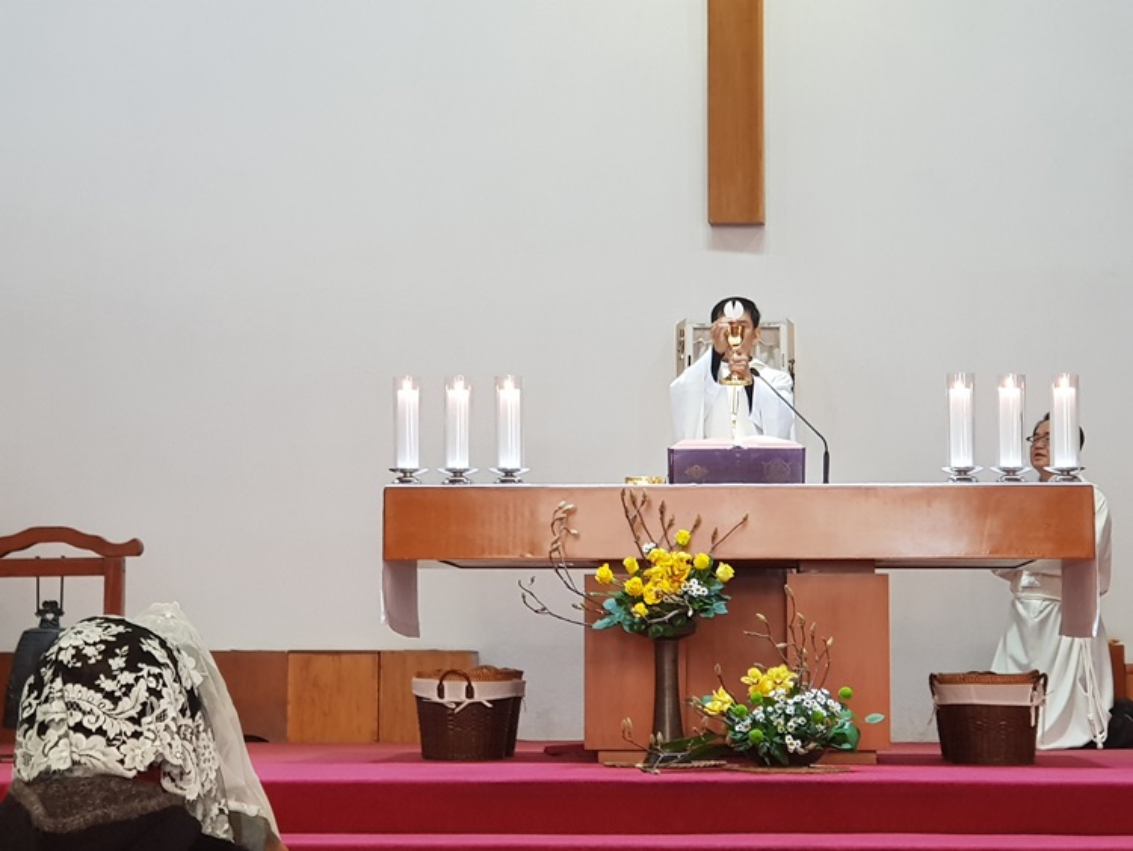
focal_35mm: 52
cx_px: 566
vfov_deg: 28.0
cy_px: 426
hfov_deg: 36.8
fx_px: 1703
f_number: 2.4
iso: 160
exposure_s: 1/30
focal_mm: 6
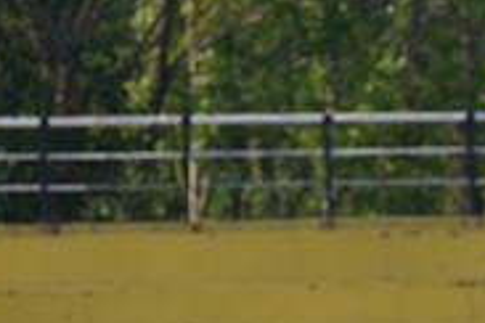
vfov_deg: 1.2
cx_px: 729
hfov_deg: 1.9
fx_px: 14980
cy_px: 449
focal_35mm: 1112
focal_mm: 170
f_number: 6.3
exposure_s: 1/200
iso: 100
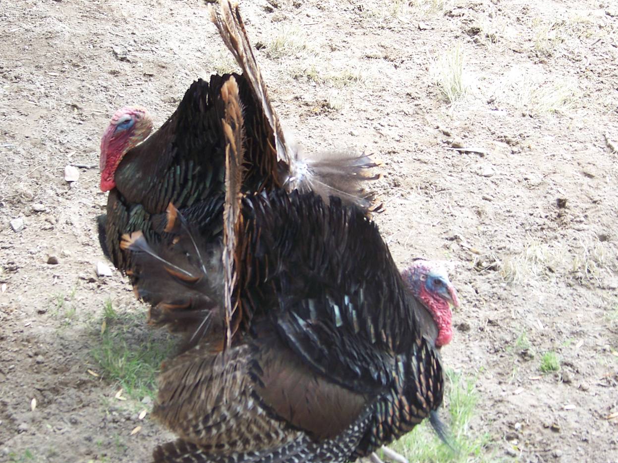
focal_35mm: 136
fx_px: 2428
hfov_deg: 14.5
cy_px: 250
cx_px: 301
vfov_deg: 10.9
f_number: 3.2
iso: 64
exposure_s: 1/50
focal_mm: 17.6
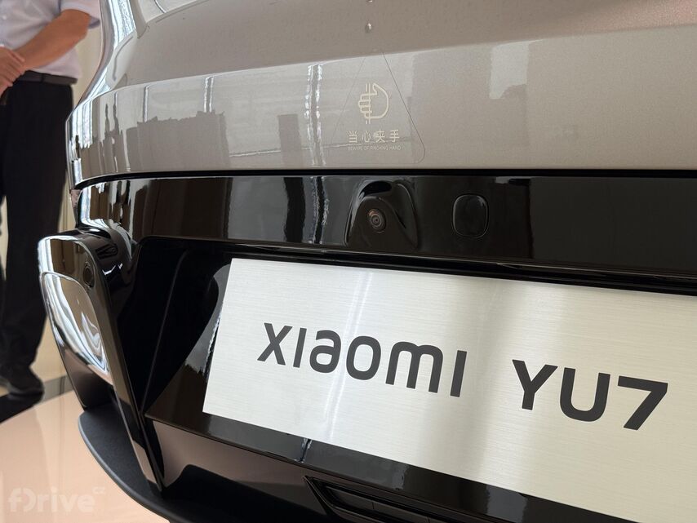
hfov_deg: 39.6
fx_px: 967
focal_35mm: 48
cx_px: 348
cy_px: 262
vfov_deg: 30.3
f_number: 1.78
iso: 50
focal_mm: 6.76
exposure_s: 1/140
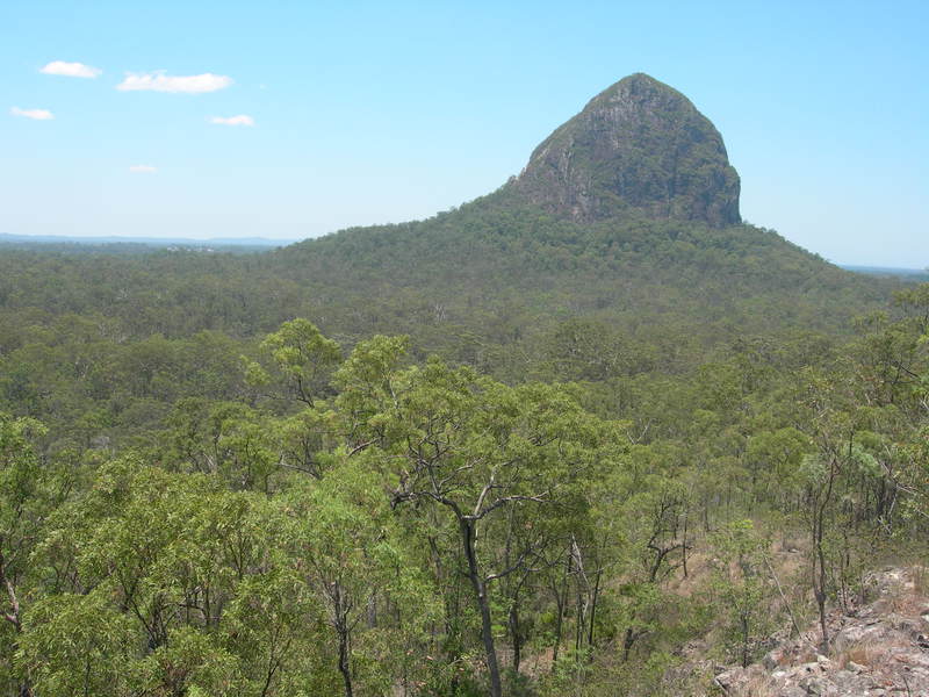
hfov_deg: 49.0
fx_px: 1020
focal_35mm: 38
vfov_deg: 37.7
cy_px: 348
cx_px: 464
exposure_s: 1/375
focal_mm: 7.8
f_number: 4.8
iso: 50
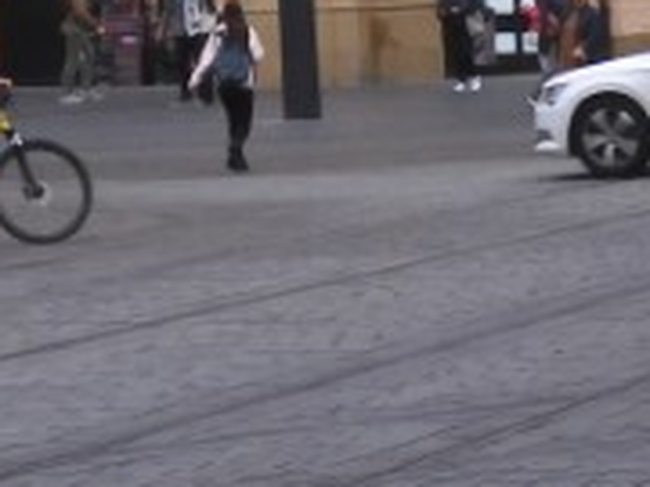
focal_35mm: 239
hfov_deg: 8.3
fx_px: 4488
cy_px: -743
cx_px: 134
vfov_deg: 5.9
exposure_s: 1/160
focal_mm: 7.5
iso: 100
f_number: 4
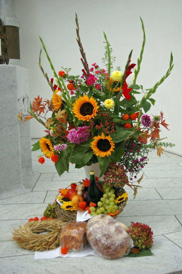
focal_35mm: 46
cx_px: 91
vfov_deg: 42.4
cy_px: 137
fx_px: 353
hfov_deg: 28.9
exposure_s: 1/45
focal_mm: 31
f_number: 4
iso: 800
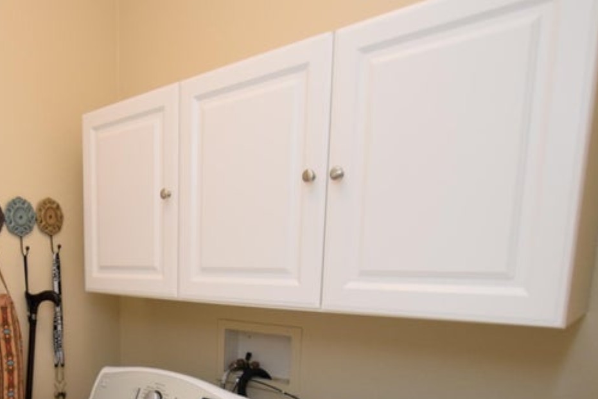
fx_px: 482
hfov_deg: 56.0
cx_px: 71
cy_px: 324
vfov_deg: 42.8
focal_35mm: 29
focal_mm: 10
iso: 800
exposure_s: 1/80
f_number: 4.5
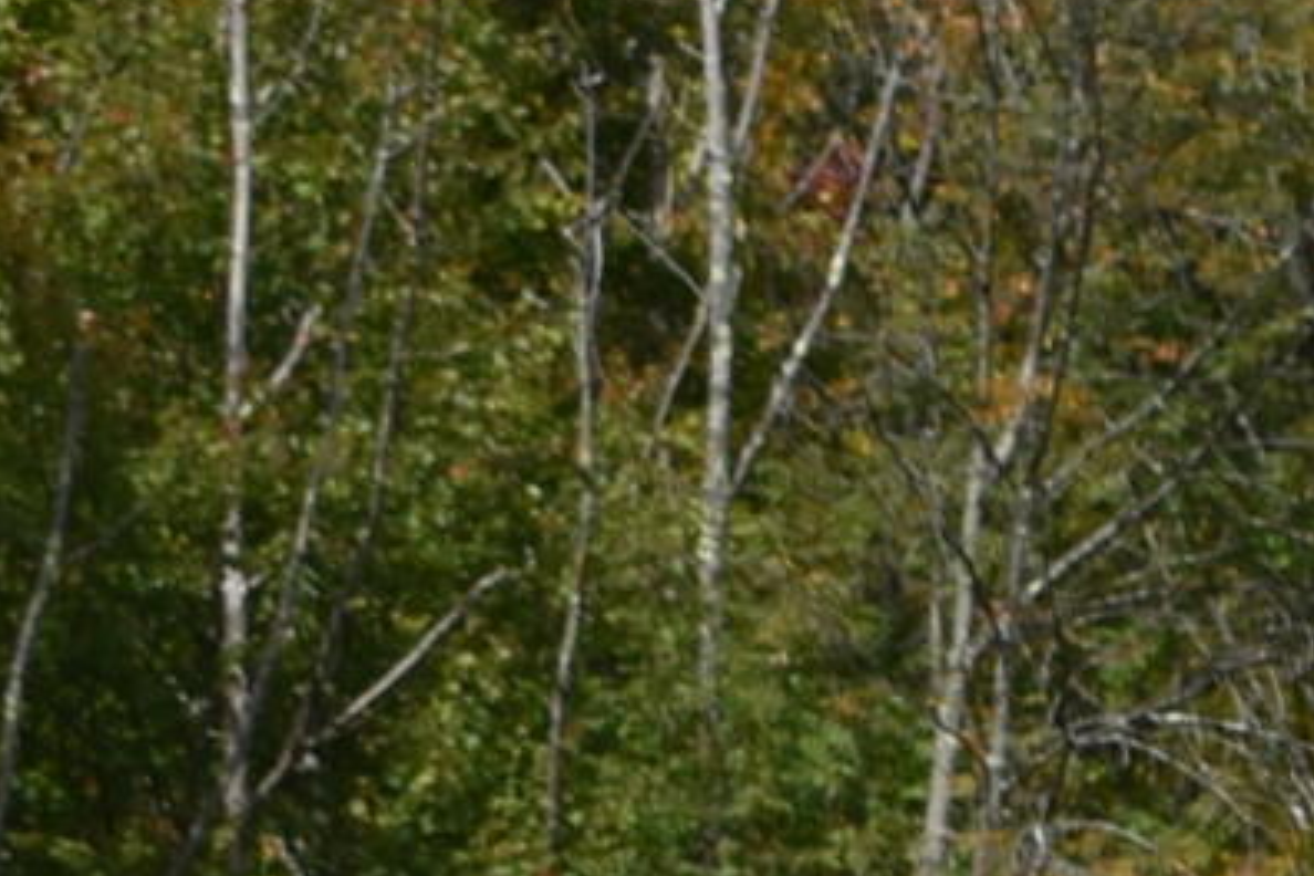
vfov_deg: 3.6
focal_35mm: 364
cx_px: 2260
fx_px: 13285
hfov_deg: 5.6
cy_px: 3245
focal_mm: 32
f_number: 9
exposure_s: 1/320
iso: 100
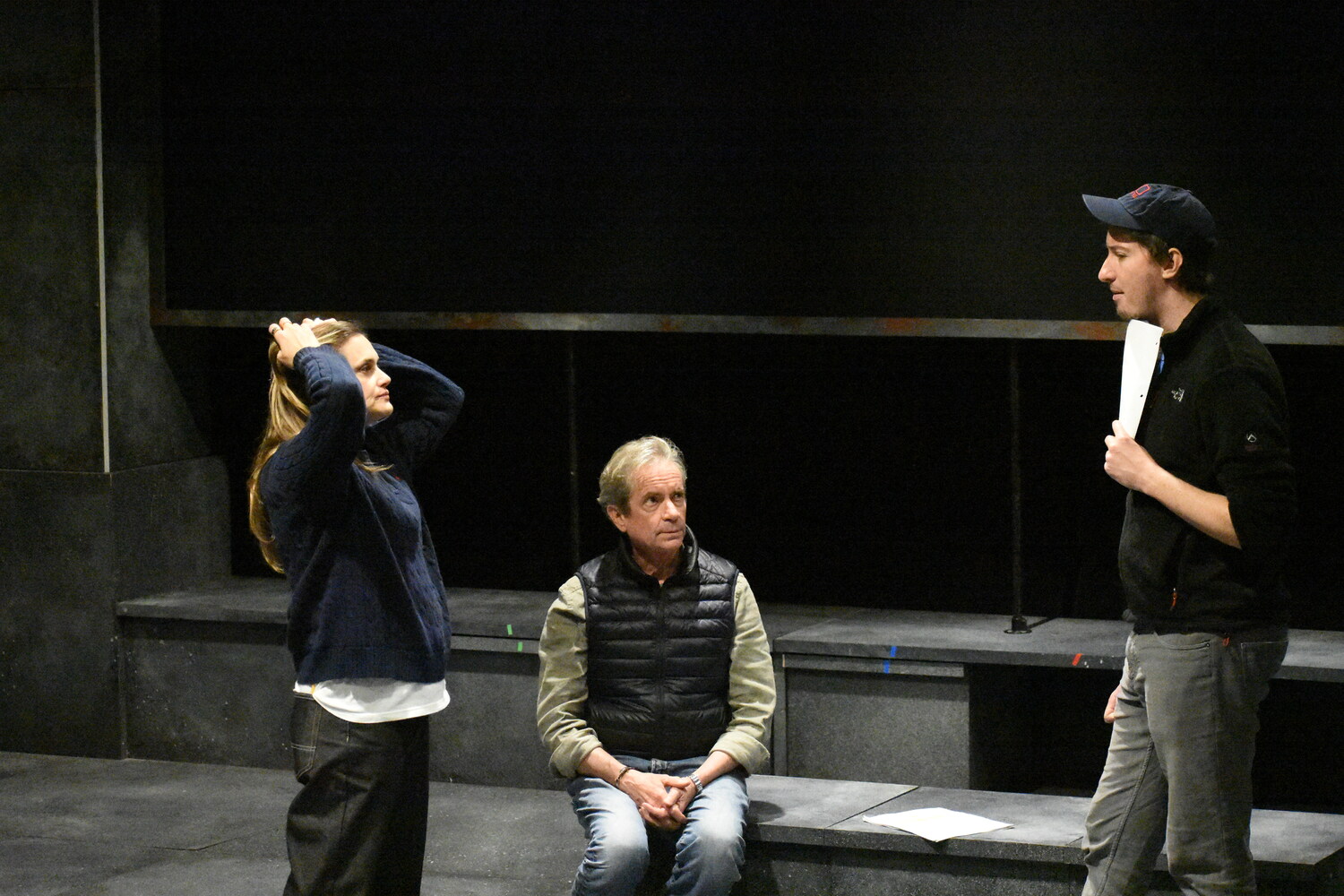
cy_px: 448
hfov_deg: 19.5
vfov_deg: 13.0
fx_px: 3920
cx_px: 672
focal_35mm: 105
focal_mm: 70
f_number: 4.5
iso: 25600
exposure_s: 1/800
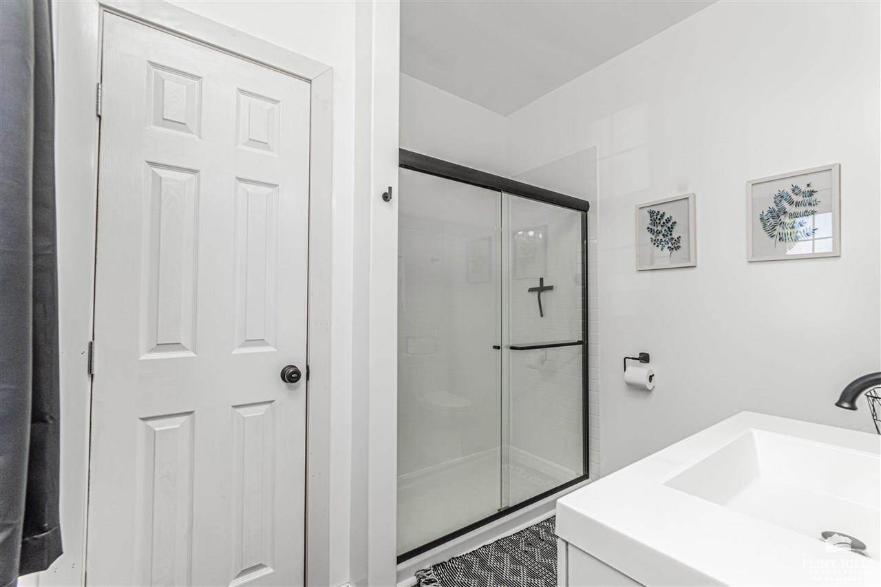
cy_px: 294
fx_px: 367
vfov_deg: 77.3
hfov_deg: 100.4
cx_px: 440
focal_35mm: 15
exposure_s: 1/60
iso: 1000
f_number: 10
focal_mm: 10
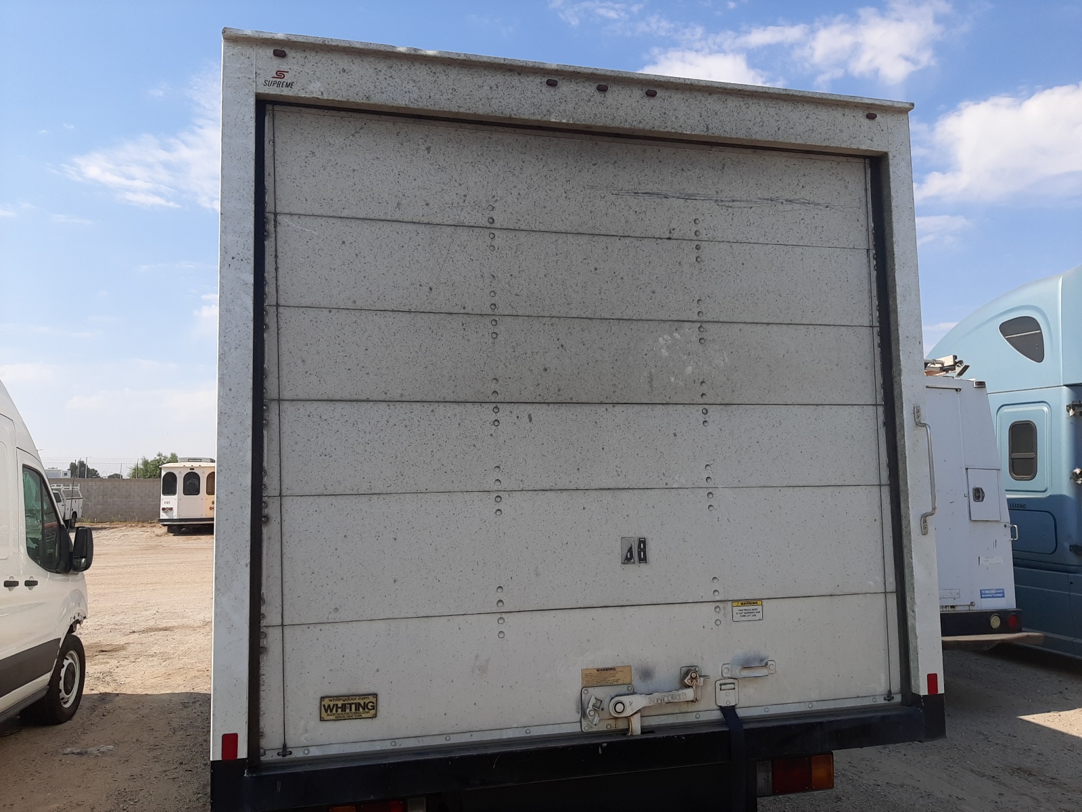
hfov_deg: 67.3
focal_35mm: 26
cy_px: 406
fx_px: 813
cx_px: 541
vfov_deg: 53.1
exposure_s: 1/2500
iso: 40
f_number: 1.7
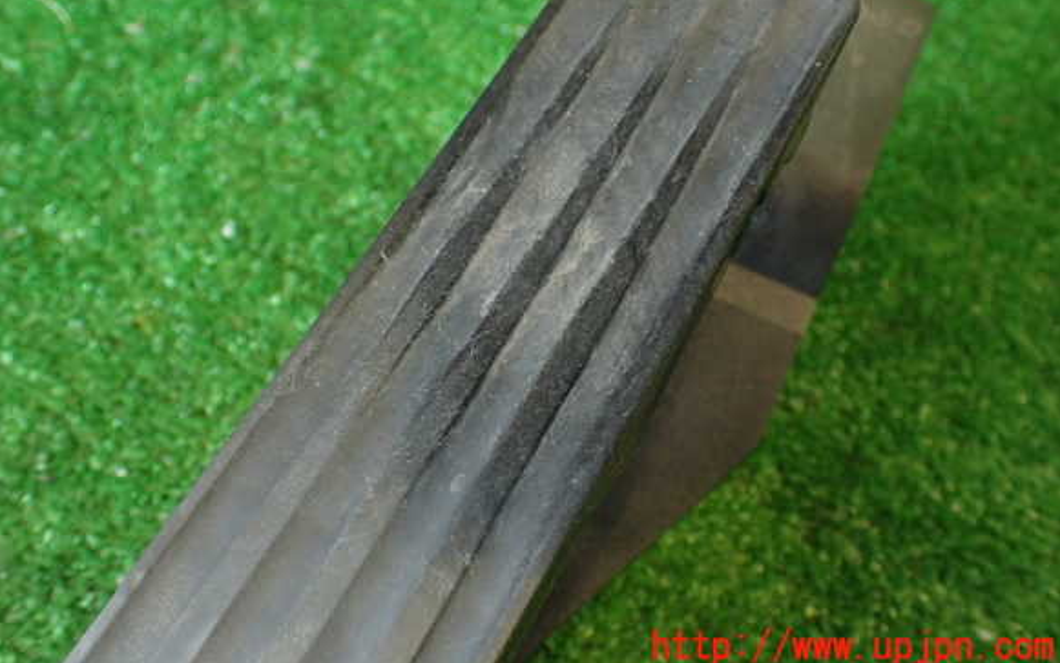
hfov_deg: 55.3
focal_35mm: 35
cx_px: 516
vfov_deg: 36.1
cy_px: 259
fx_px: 1011
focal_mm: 5.79
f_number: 2.4
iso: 200
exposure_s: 1/30
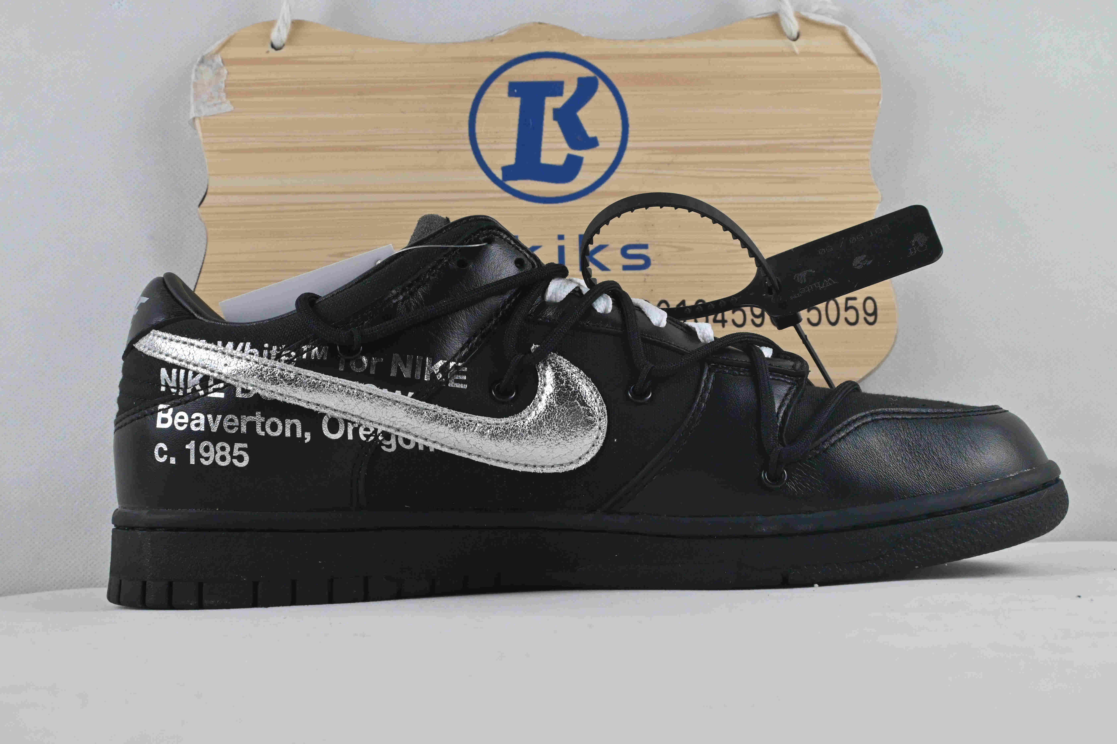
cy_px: 372
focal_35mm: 49
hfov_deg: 40.5
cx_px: 558
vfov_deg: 27.7
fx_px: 1512
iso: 1000
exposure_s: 1/160
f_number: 10
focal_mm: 32.5
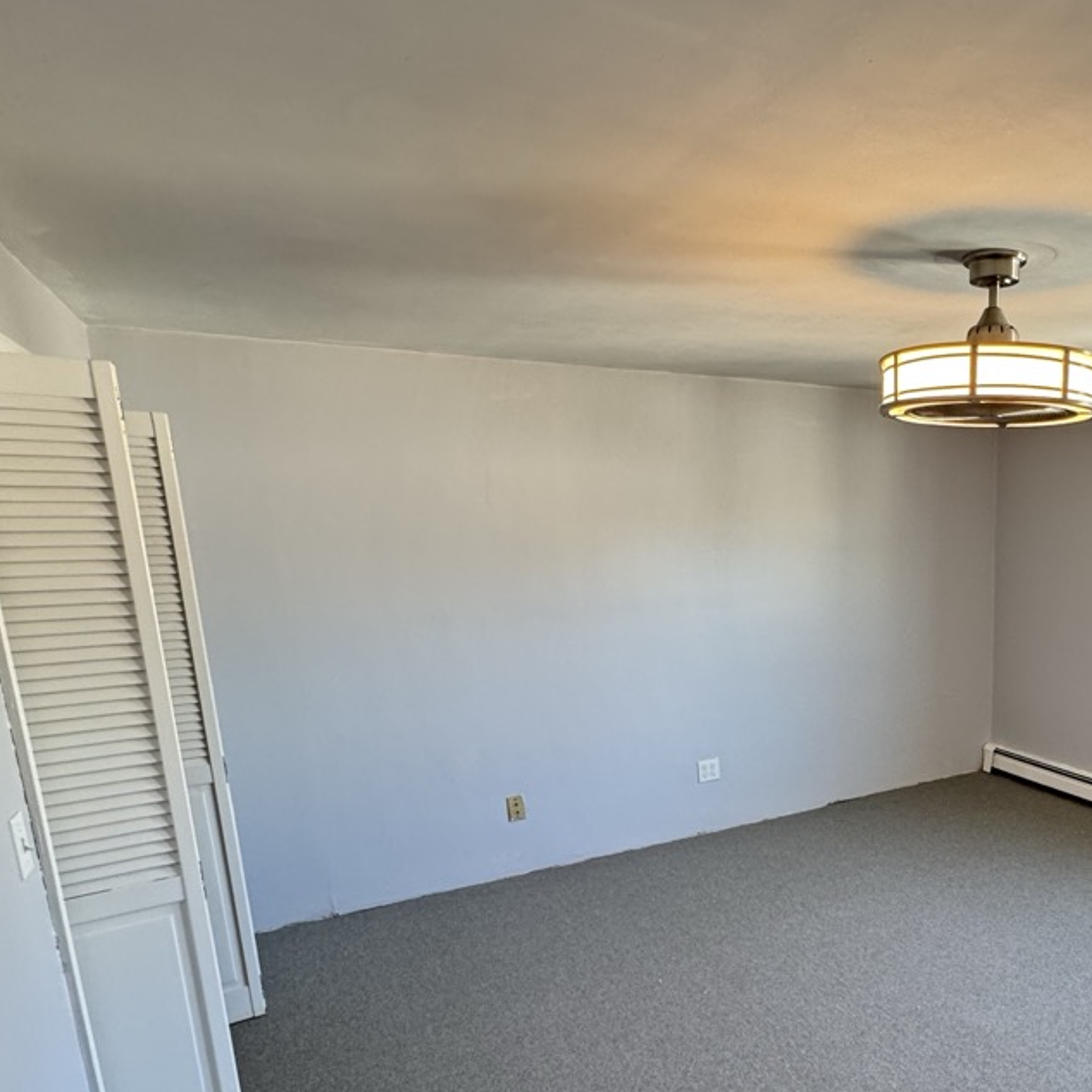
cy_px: 699
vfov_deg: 61.8
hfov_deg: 57.2
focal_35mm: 25
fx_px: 892
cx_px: 906
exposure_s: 1/60
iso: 250
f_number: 2.2
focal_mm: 2.22
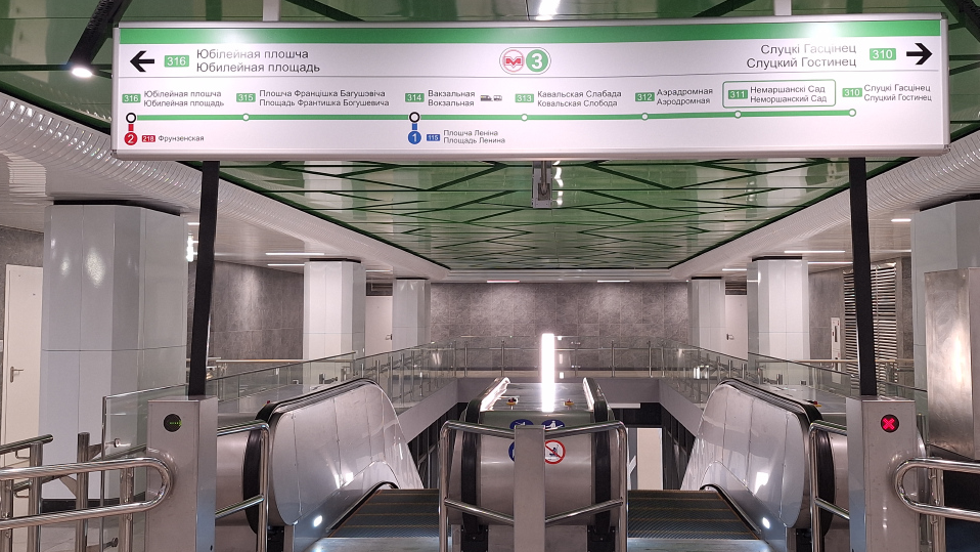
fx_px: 884
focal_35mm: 34
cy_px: 267
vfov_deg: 34.7
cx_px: 545
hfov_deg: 57.9
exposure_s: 1/50
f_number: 1.8
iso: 100
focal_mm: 5.54
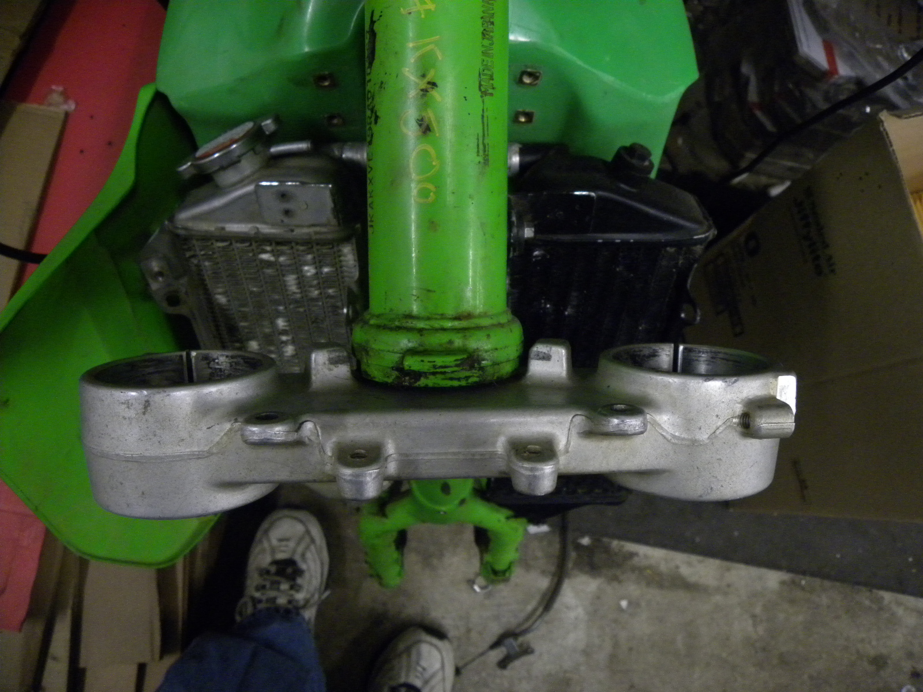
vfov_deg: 53.1
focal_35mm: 26
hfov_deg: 67.3
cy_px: 346
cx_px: 462
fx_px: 693
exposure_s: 1/47.7
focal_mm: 4.6
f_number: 2.8
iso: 400
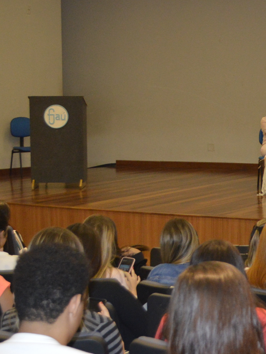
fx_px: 1076
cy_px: 205
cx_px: 381
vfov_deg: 18.7
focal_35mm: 105
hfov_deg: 13.4
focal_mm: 28
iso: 1600
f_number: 4.5
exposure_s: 1/60
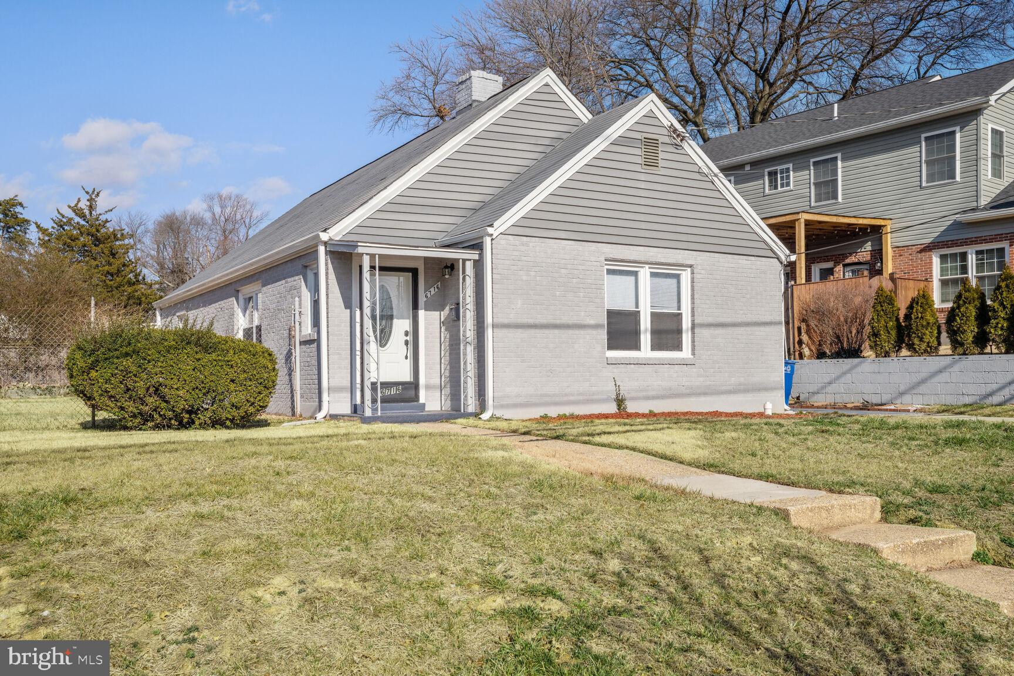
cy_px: 338
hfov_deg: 58.0
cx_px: 507
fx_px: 915
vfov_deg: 40.5
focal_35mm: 32
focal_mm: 32.5
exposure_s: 1/1000
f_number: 8
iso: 200
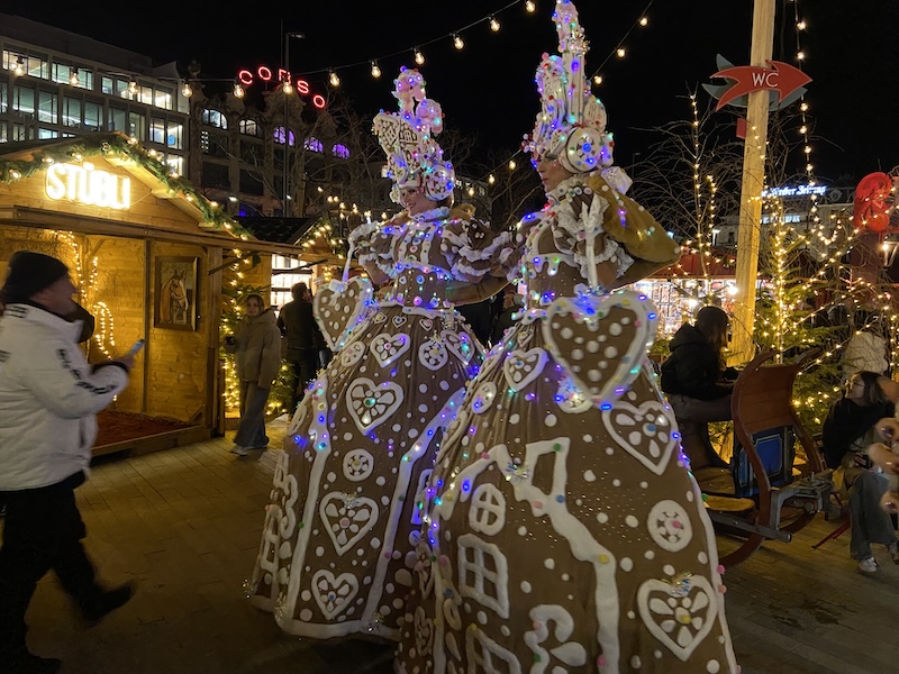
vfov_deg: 53.1
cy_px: 337
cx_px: 450
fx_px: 675
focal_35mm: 26
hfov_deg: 67.3
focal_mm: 4.25
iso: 500
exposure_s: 1/25
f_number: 1.8
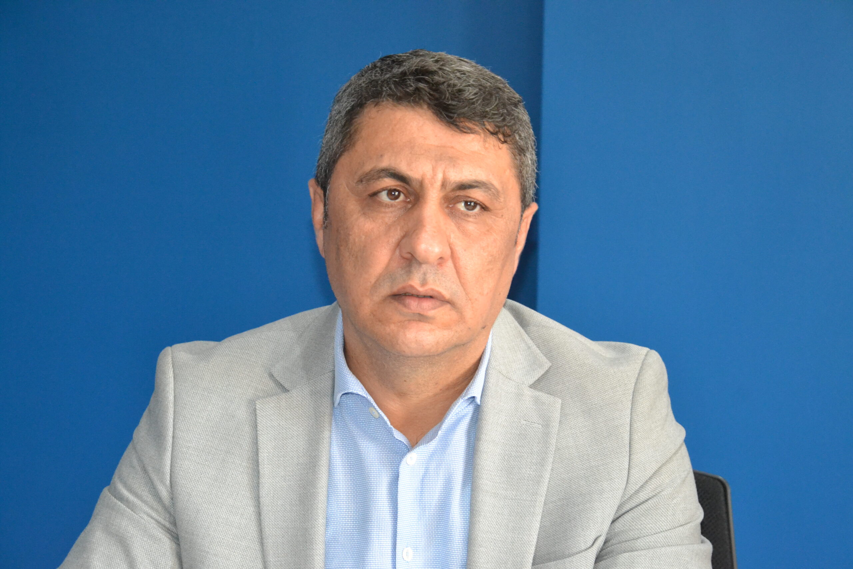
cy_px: 284
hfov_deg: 19.5
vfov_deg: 13.0
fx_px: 2488
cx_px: 426
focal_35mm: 105
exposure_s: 1/60
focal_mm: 70
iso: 3200
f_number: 5.3
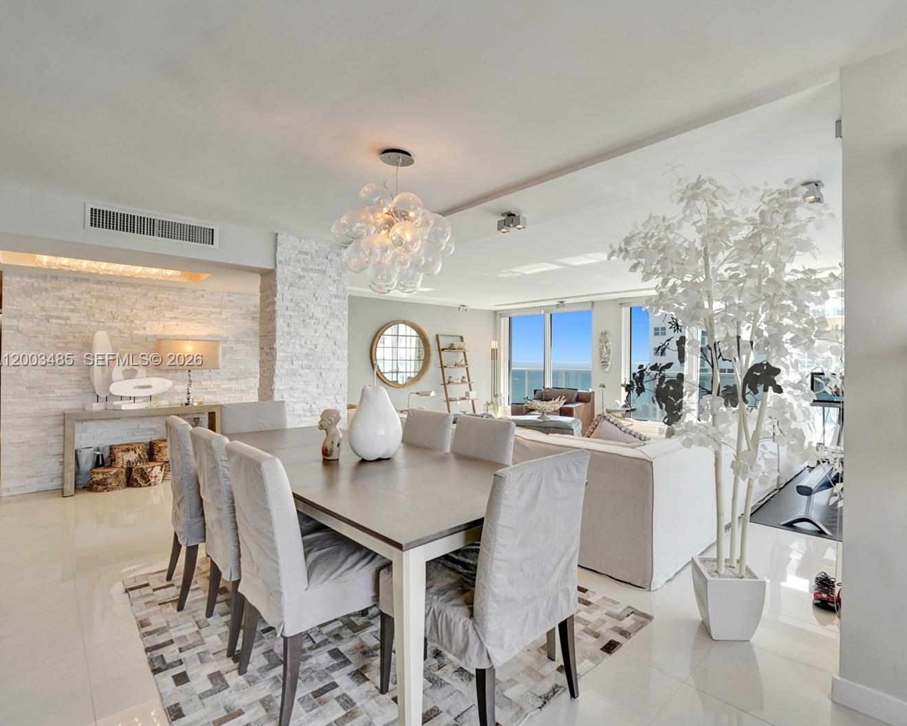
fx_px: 429
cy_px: 361
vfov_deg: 80.4
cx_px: 540
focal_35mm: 16
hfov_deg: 92.0
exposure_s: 1/500
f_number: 4.5
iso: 1250
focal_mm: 14
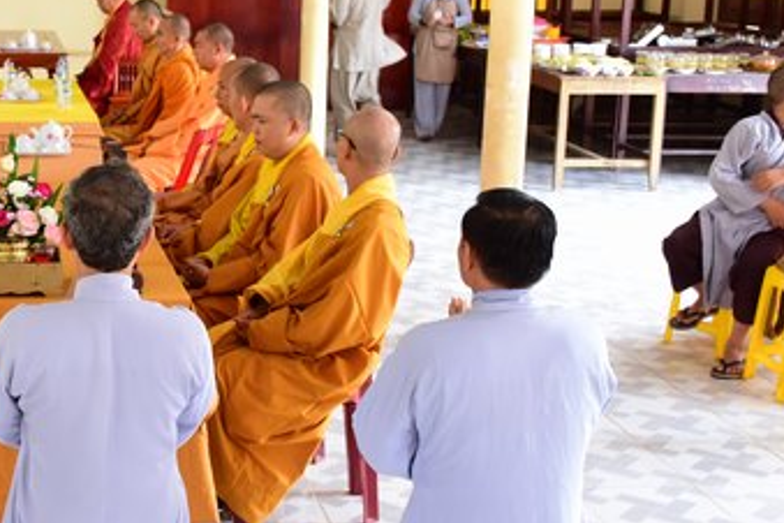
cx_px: 95
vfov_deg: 19.7
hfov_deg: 28.3
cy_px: 213
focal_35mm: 69
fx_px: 1503
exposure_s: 1/50
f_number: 5.6
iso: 640
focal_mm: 24
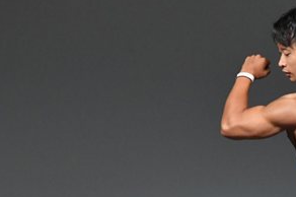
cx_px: 294
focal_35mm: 996
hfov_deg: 2.1
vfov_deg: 1.4
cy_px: 220
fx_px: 8180
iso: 4000
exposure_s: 1/400
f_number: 5.6
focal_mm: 250
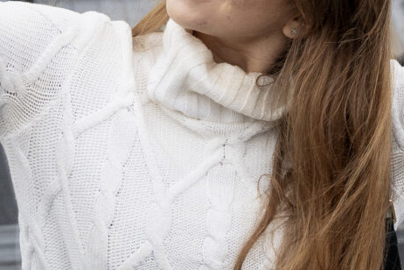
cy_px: -64
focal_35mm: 157
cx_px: 540
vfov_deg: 8.7
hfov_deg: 12.7
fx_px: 1758
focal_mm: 28.3
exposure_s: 1/1000
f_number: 4
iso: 400
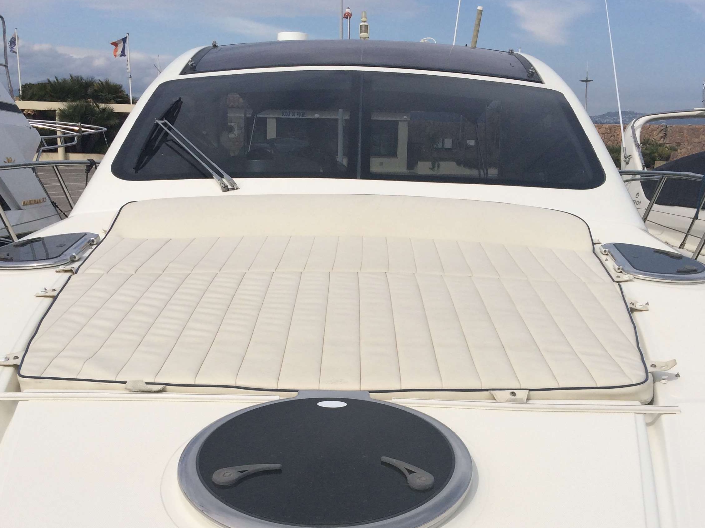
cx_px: 380
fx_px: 855
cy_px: 330
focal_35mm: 42
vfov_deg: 34.2
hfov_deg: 44.8
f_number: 2.2
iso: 32
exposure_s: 1/5128
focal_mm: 4.15
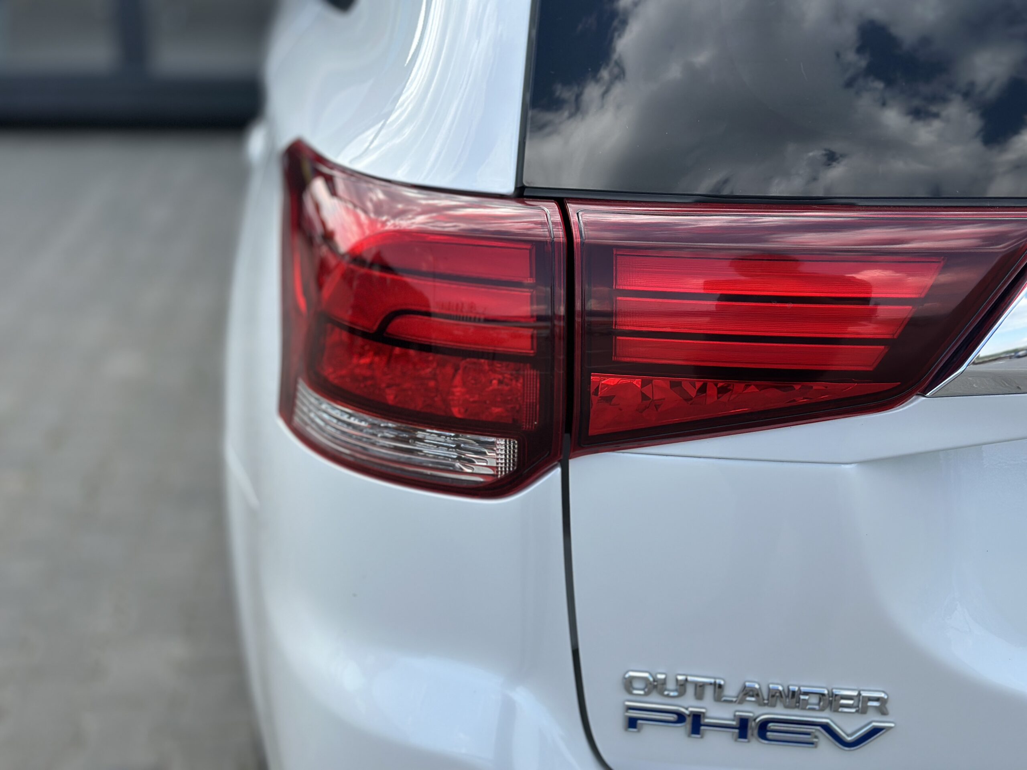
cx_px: 514
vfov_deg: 30.3
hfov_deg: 39.7
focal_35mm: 48
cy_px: 385
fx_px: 1424
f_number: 1.78
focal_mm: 6.86
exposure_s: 1/1880
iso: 80
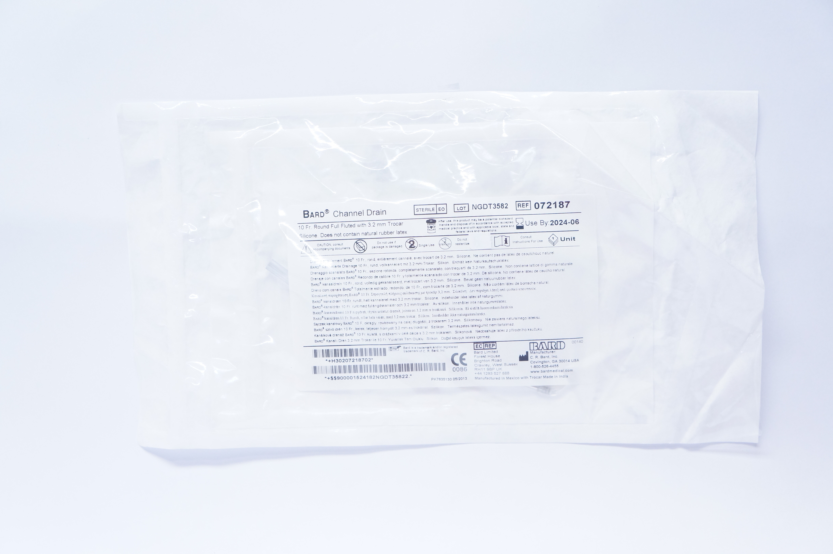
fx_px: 867
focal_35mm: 38
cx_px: 416
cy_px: 277
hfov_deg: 51.3
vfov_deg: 35.4
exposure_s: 1/125
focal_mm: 25
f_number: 4.5
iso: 1600
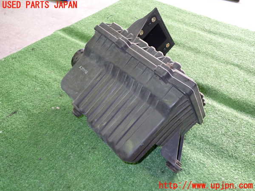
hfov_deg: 60.0
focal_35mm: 30
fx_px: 221
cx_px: 128
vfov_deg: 46.8
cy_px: 96
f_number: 6.3
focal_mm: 5.4
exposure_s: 1/4
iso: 400
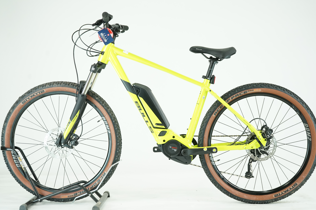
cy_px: 103
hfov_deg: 35.6
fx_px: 492
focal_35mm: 56
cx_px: 161
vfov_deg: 24.2
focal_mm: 55
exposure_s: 1/200
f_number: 5
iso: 2000
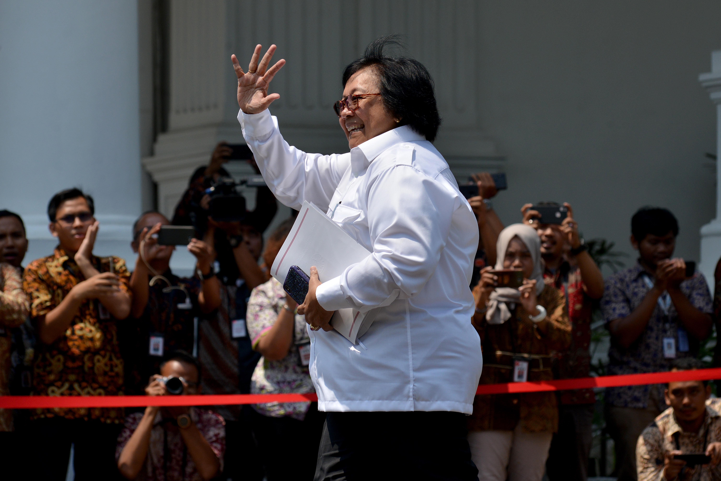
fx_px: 4007
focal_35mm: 200
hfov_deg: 10.3
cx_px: 360
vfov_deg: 6.9
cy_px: 240
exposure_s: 1/2000
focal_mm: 200
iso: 400
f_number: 8
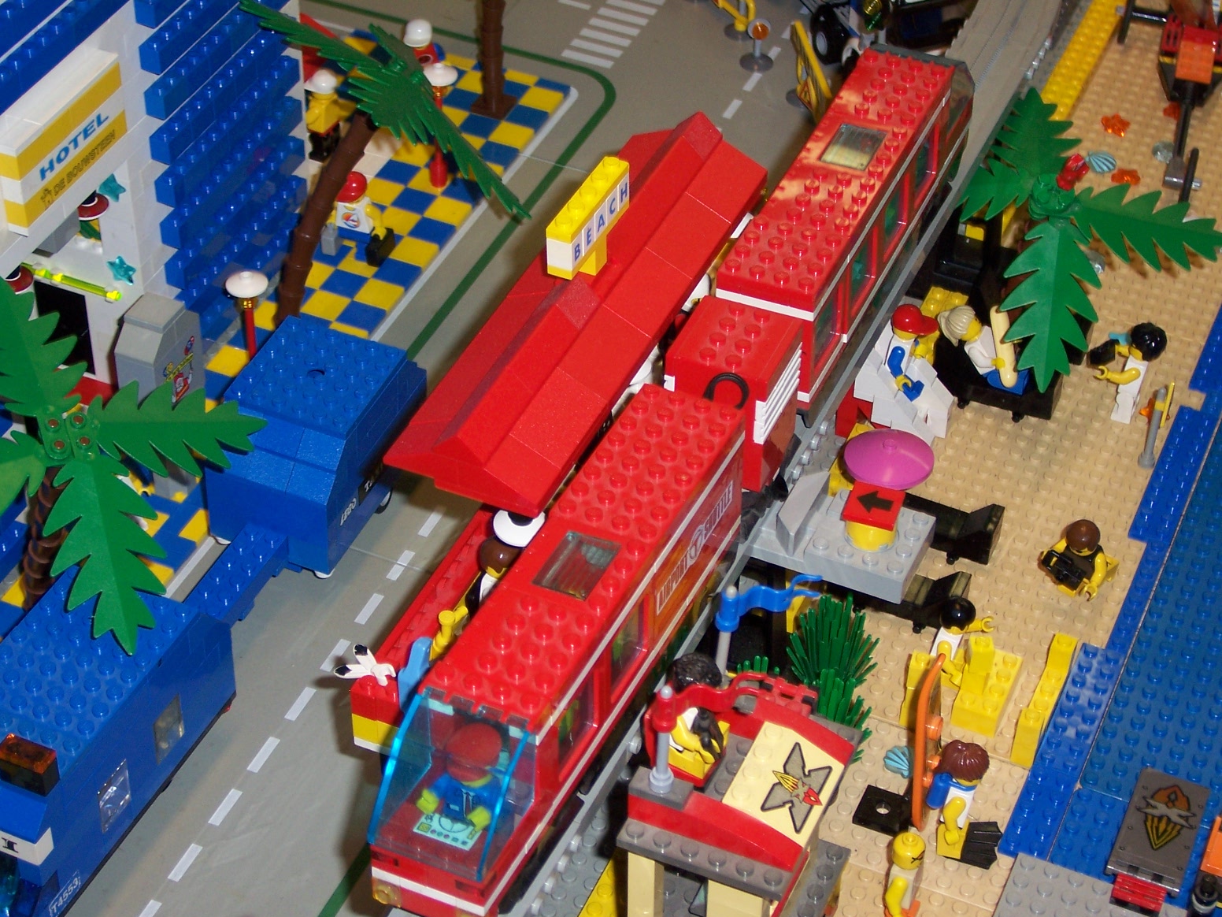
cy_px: 458
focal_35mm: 70
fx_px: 2471
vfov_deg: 21.0
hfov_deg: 27.8
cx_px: 611
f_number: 3.8
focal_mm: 12
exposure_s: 1/100
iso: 100
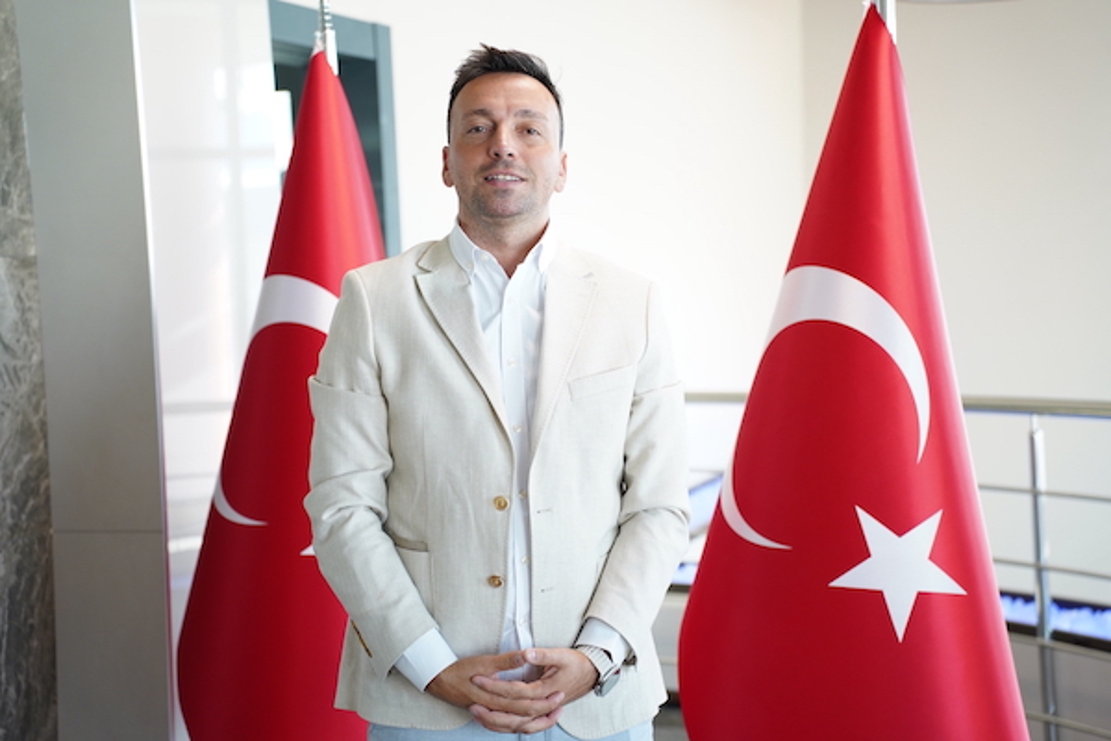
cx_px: 556
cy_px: 370
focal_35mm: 60
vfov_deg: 22.6
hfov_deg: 33.4
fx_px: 1852
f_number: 2.8
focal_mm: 60
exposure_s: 1/100
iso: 640
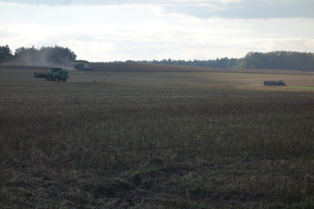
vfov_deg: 13.6
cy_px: 104
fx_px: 881
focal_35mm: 101
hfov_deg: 20.2
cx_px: 156
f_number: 5.6
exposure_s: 1/640
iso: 125
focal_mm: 37.1
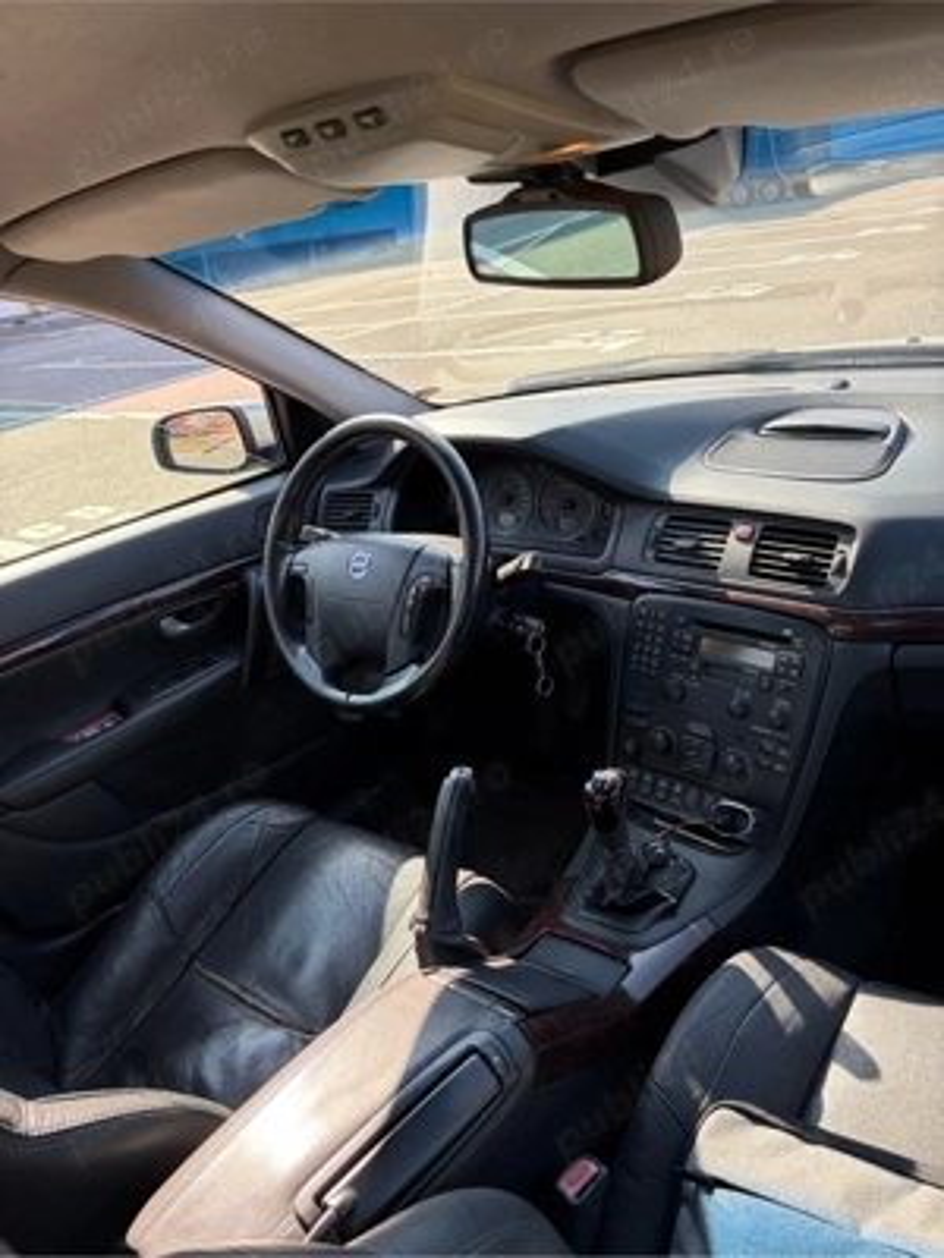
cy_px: 629
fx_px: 945
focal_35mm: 26
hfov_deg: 53.1
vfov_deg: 67.3
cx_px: 472
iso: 50
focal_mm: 5.96
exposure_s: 1/390
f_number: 1.6
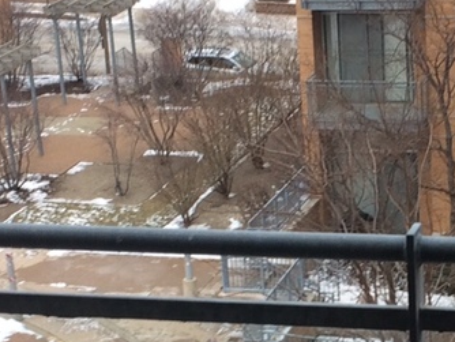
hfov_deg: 15.5
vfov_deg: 11.8
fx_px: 1644
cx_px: 420
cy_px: 313
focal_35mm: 125
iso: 32
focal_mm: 4.15
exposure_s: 1/128
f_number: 2.2
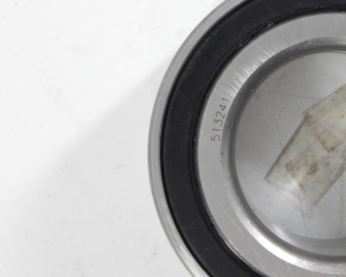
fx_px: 1669
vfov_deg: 9.4
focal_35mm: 163
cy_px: 11
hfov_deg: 11.8
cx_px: 181
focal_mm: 38
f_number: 7.1
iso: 3200
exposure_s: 1/100
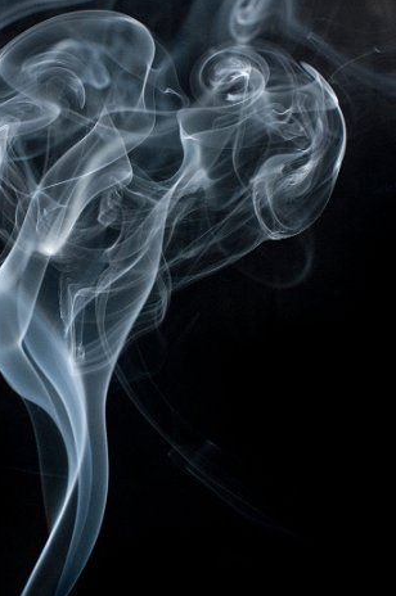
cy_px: 239
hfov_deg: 19.6
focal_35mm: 69
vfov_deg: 29.2
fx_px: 1142
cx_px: 124
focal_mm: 50
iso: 200
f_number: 8
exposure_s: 1/60
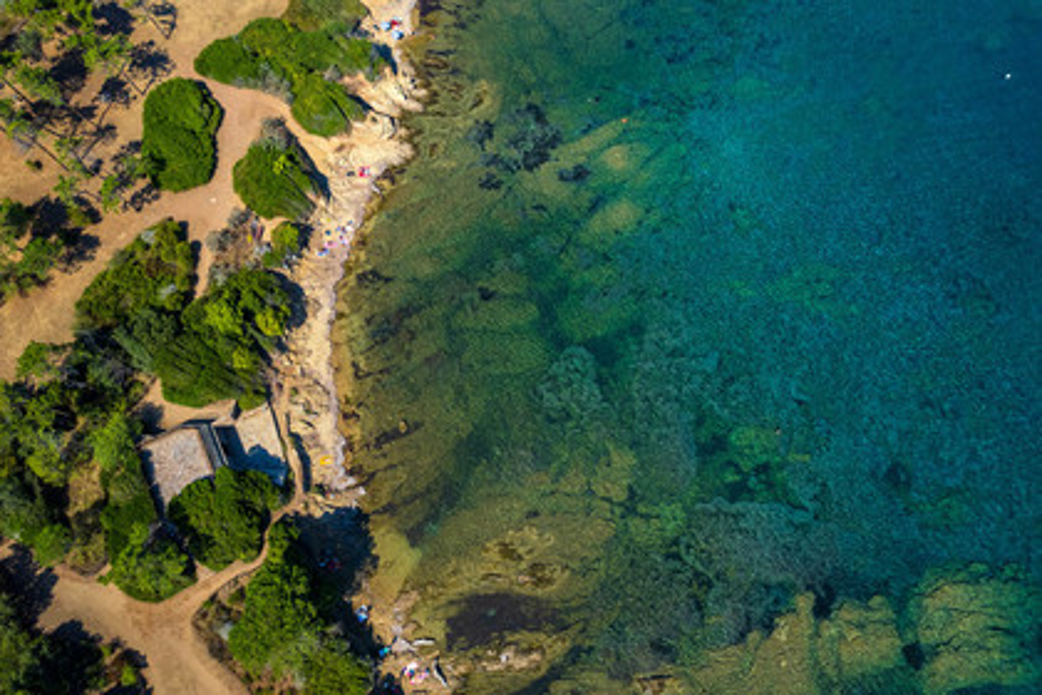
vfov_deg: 57.2
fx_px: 637
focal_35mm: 22
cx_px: 521
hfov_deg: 78.6
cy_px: 348
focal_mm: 8.4
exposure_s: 1/2500
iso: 100
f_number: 2.8
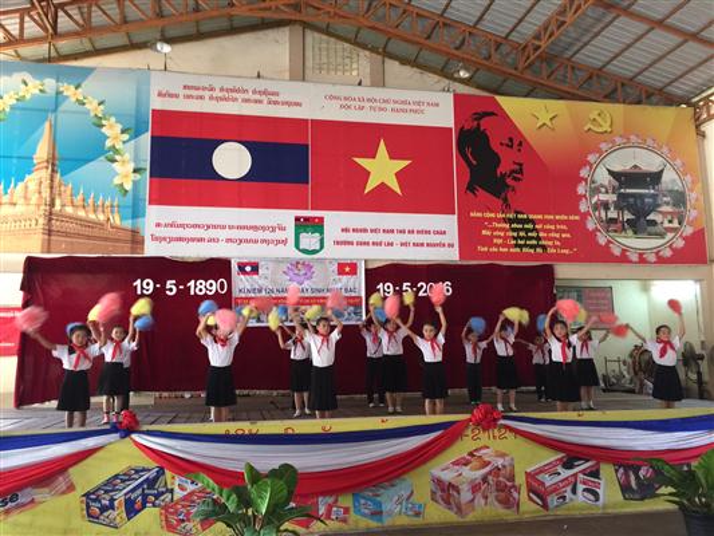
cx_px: 357
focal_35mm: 29
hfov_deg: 61.6
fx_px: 598
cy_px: 268
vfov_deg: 48.2
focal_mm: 4.15
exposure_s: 1/17
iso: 100
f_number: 2.2
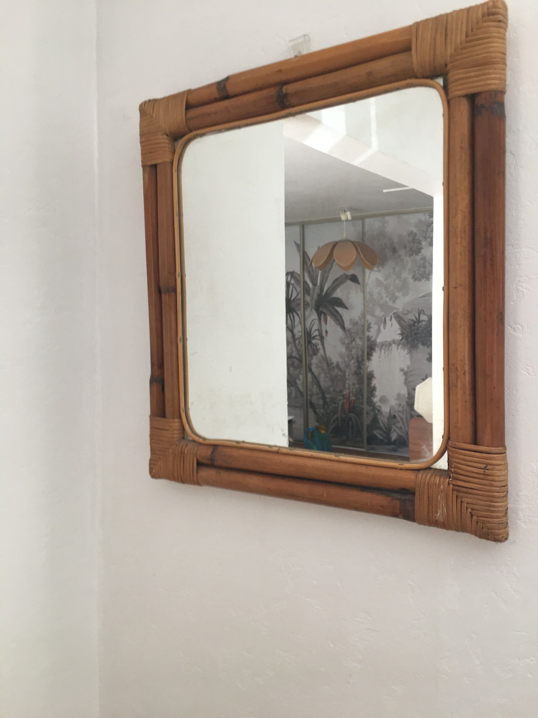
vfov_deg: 61.7
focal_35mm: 29
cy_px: 359
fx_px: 601
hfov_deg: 48.2
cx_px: 269
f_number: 2.2
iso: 40
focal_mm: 4.15
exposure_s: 1/17
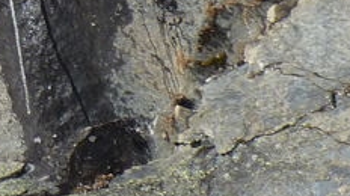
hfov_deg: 13.7
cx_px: -385
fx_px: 1205
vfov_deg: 8.9
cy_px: -167
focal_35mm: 130
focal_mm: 4.8
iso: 80
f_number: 4
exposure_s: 1/250
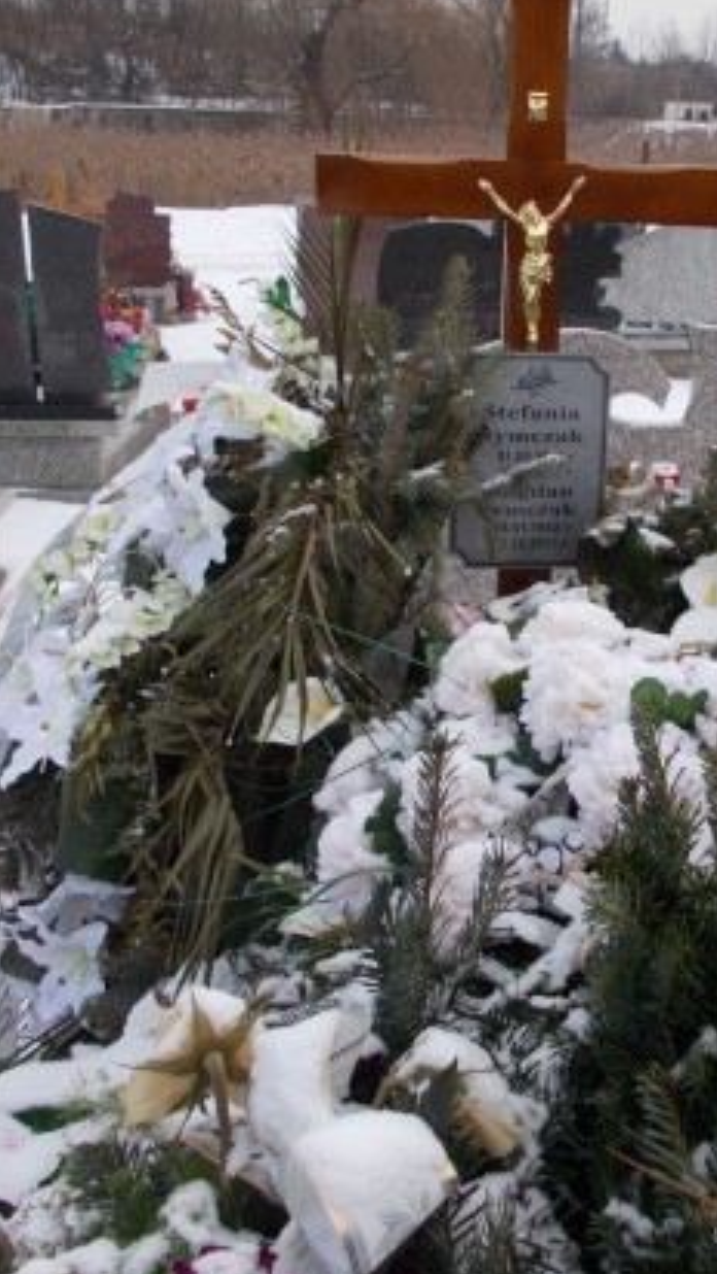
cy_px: 603
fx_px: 1486
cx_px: 581
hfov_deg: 26.6
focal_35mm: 44
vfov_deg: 46.4
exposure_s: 1/500
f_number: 3.2
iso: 80
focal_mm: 4.6
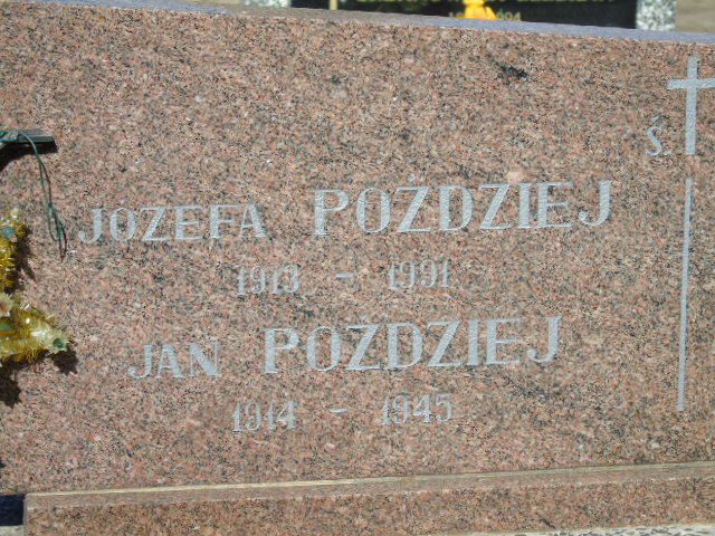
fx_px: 2933
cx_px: 358
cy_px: 268
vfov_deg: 10.4
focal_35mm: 142
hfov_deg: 13.9
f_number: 4.7
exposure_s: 1/500
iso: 80
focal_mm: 25
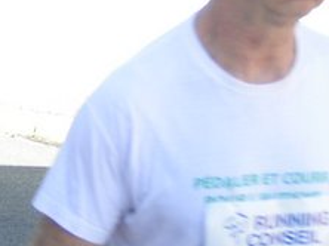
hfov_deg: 15.0
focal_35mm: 130
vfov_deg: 11.4
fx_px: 1234
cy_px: 58
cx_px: 46
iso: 50
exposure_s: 1/250
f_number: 2.8
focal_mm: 6.9
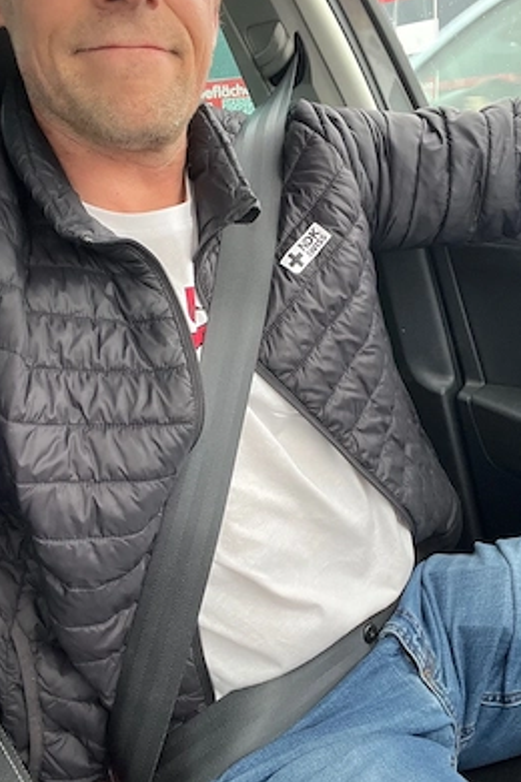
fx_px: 695
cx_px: 267
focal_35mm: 32
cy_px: 391
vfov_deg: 58.7
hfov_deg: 41.1
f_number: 2.2
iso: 100
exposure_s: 1/85
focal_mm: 2.71
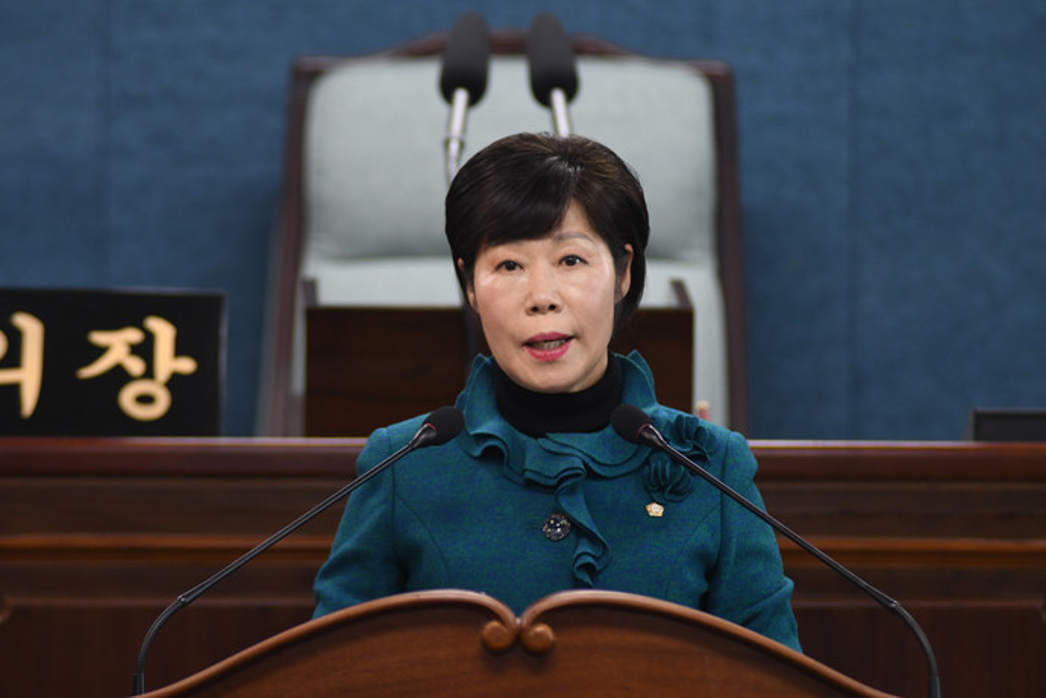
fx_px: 5433
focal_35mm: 187
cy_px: 349
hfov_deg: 11.0
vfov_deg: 7.3
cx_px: 523
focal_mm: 125
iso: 1250
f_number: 2.8
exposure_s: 1/200
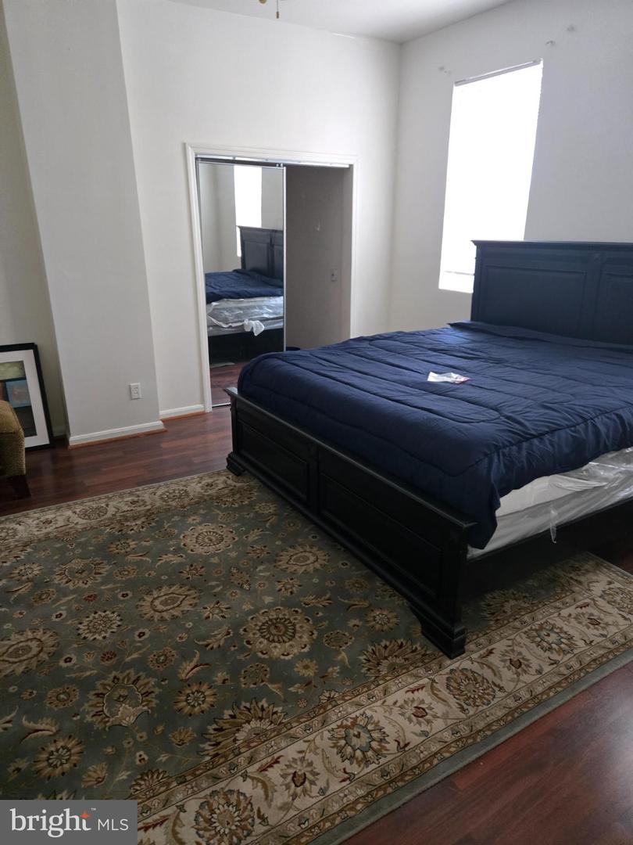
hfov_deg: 58.9
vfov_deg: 73.9
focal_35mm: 23
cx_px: 316
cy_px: 422
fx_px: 561
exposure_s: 1/60
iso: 1000
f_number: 1.8
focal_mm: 5.4
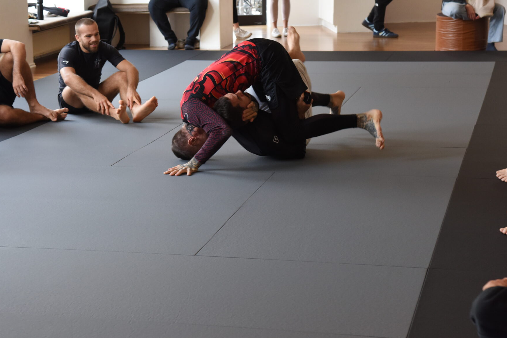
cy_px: 109
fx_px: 1367
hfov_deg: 20.9
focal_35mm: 97
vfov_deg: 14.1
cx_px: 150
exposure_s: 1/125
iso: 1600
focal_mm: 66
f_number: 5.6
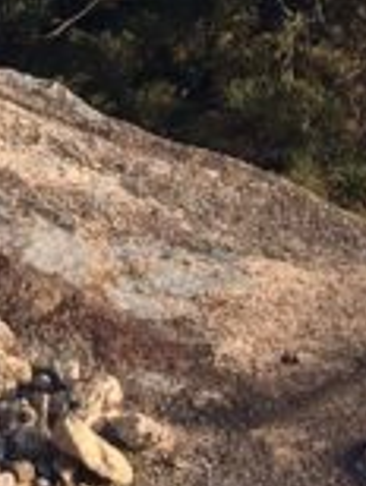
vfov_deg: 10.1
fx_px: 2615
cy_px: -357
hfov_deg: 7.9
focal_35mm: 186
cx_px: -79
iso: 20
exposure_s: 1/1227
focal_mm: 3.99
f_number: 1.8
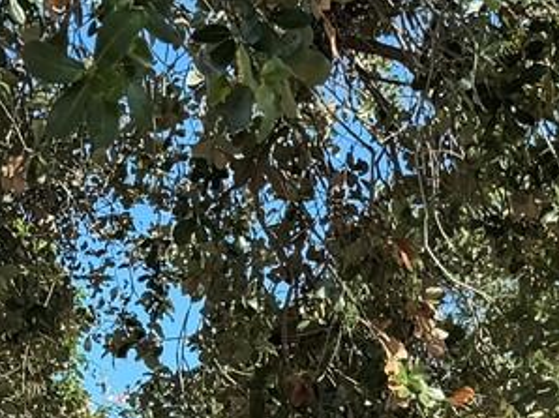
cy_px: 733
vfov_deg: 10.8
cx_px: 174
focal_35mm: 129
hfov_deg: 15.3
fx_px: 2081
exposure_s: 1/1721
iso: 80
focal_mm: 6.76
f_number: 1.78
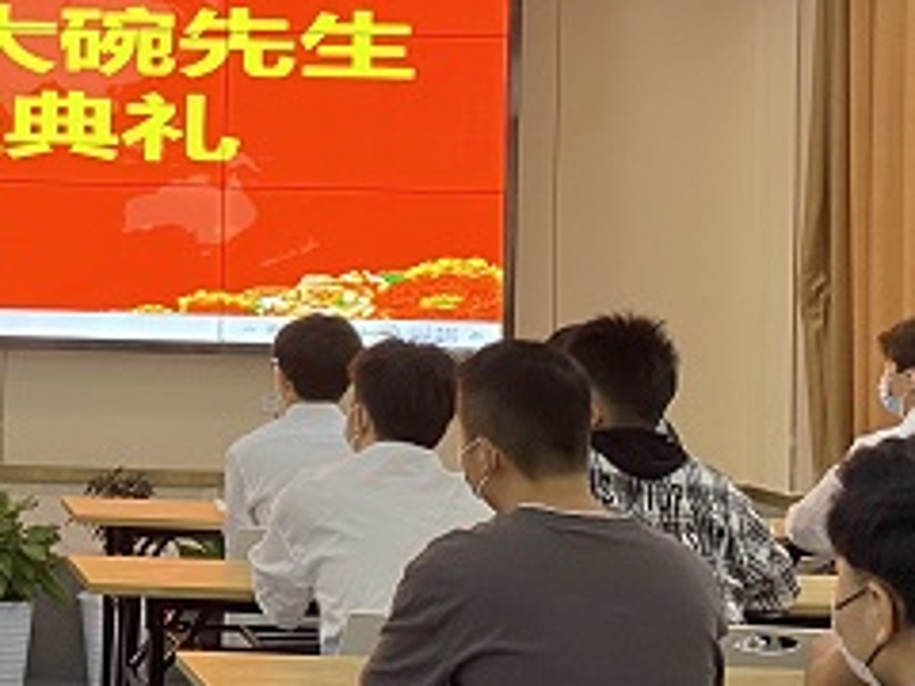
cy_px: 252
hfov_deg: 23.3
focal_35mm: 78
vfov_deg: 18.9
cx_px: -122
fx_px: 2062
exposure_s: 1/84
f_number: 1.8
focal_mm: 4.25
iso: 125
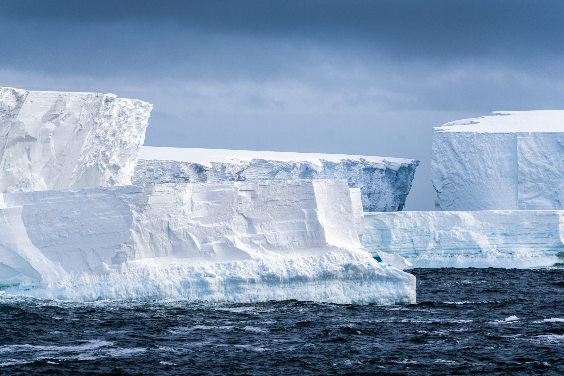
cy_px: 188
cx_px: 282
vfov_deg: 4.9
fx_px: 4353
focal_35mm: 278
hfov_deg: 7.4
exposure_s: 1/250
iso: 500
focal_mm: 277.9
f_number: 6.3
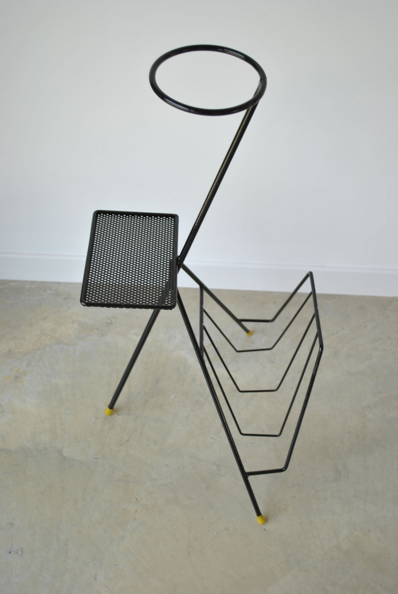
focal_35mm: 48
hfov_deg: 28.2
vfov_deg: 41.1
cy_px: 297
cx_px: 199
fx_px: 794
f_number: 4.8
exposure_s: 1/50
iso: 100
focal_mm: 32
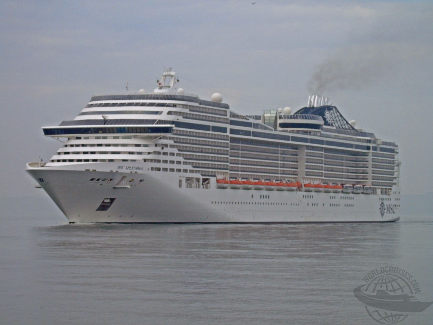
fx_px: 1551
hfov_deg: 15.9
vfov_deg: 12.0
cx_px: 216
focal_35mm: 124
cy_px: 162
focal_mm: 22
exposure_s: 1/500
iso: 80
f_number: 4.6
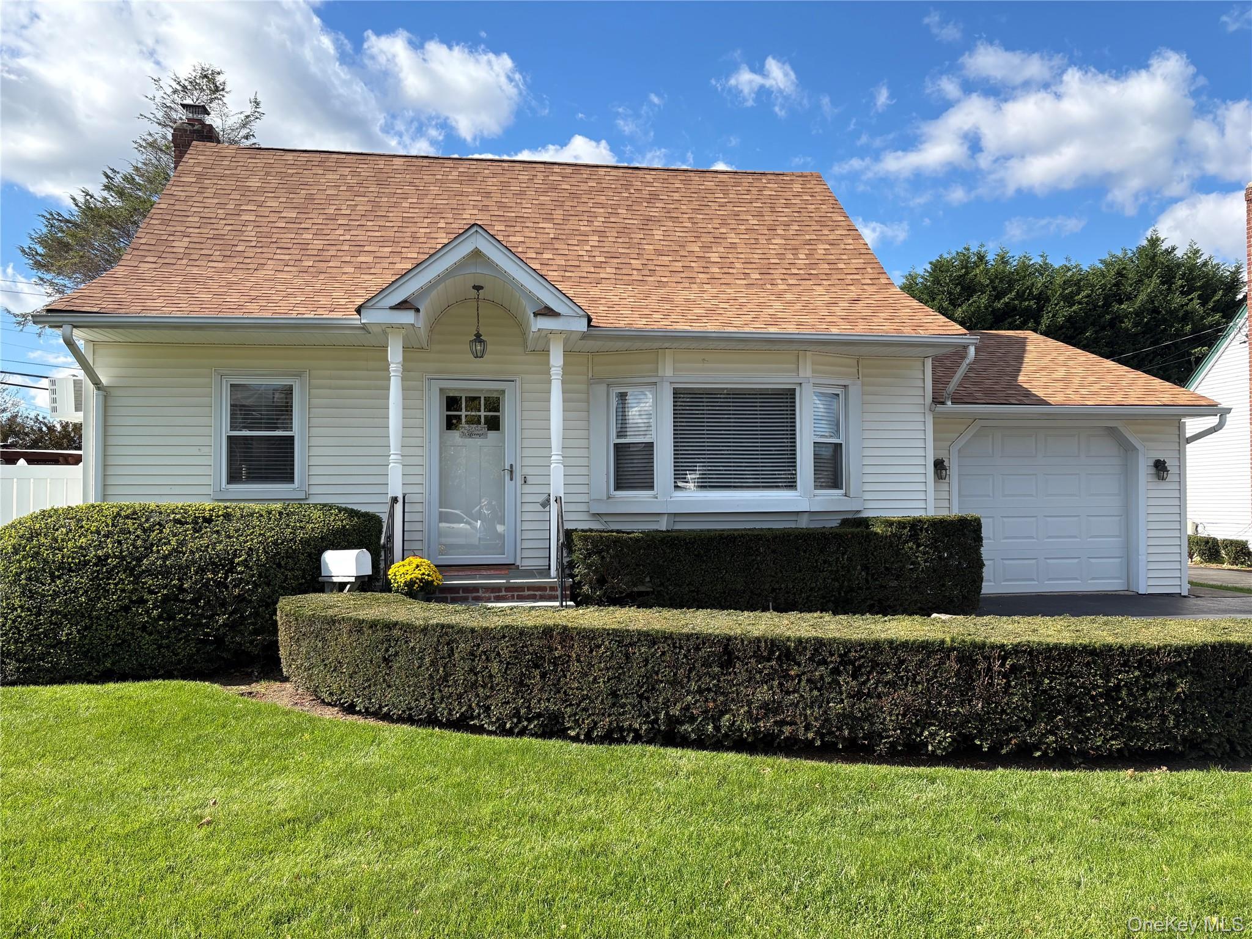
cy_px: 470
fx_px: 940
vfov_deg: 53.1
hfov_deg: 67.3
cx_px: 626
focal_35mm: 26
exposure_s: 1/1799
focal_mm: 5.96
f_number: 1.6
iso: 50
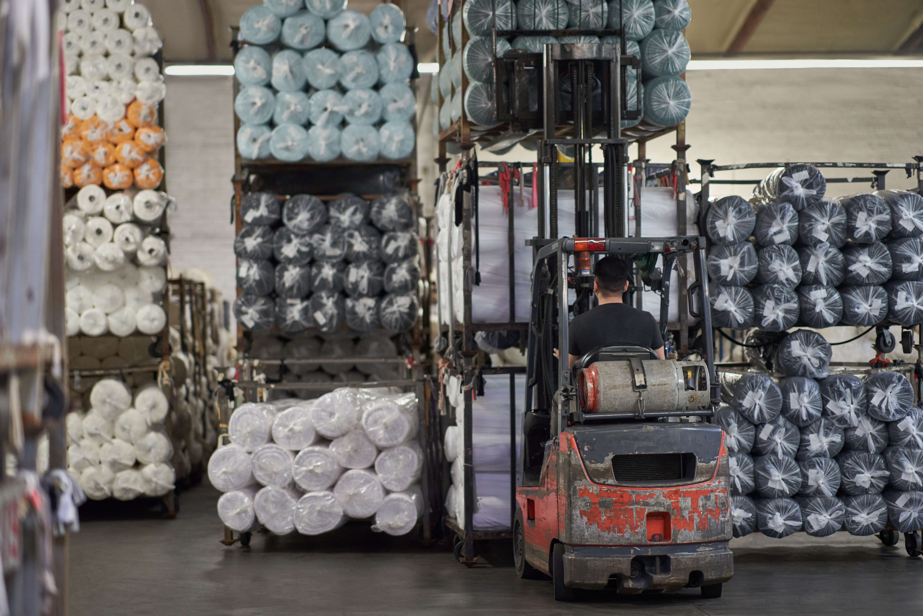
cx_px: 462
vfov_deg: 16.1
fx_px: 2179
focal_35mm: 85
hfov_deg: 23.9
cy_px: 308
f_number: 1.6
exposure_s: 1/160
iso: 1000
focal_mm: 85
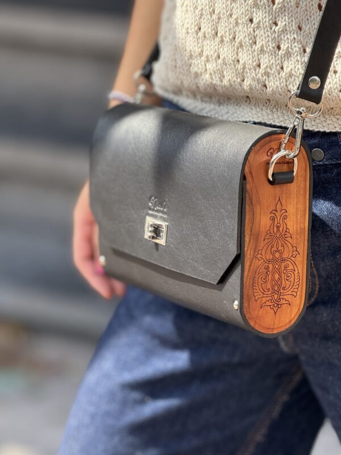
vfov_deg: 16.4
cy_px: 228
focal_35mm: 120
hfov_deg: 12.3
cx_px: 170
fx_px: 1576
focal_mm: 15.66
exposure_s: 1/342
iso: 64
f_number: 2.8
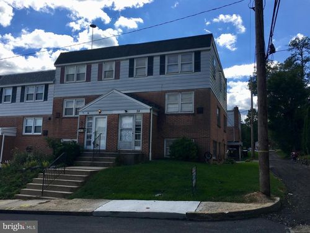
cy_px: 116
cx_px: 155
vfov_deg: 48.2
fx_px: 260
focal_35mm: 29
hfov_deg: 61.7
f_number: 2.2
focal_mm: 4.15
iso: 25
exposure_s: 1/1876
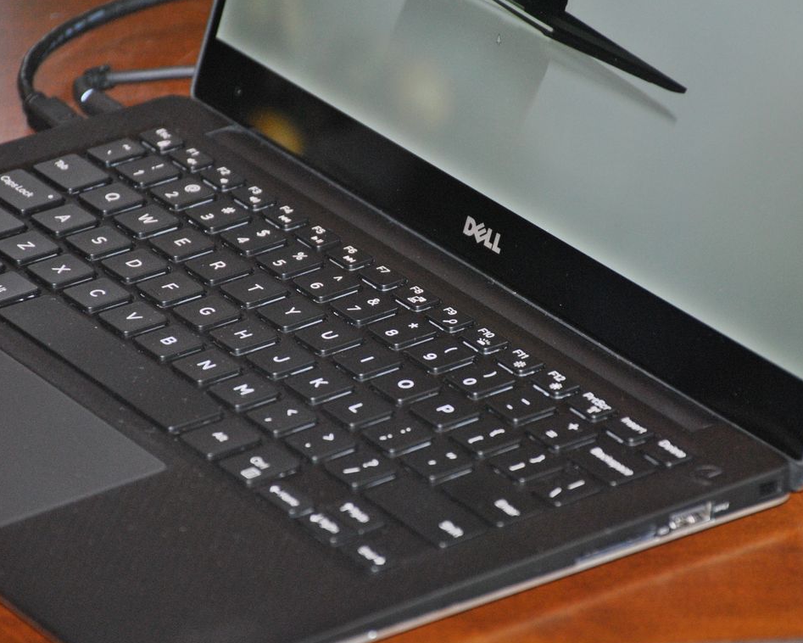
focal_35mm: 250
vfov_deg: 6.2
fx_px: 5943
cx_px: 451
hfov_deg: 7.7
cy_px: 324
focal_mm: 140
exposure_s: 1/60
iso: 800
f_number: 5.6
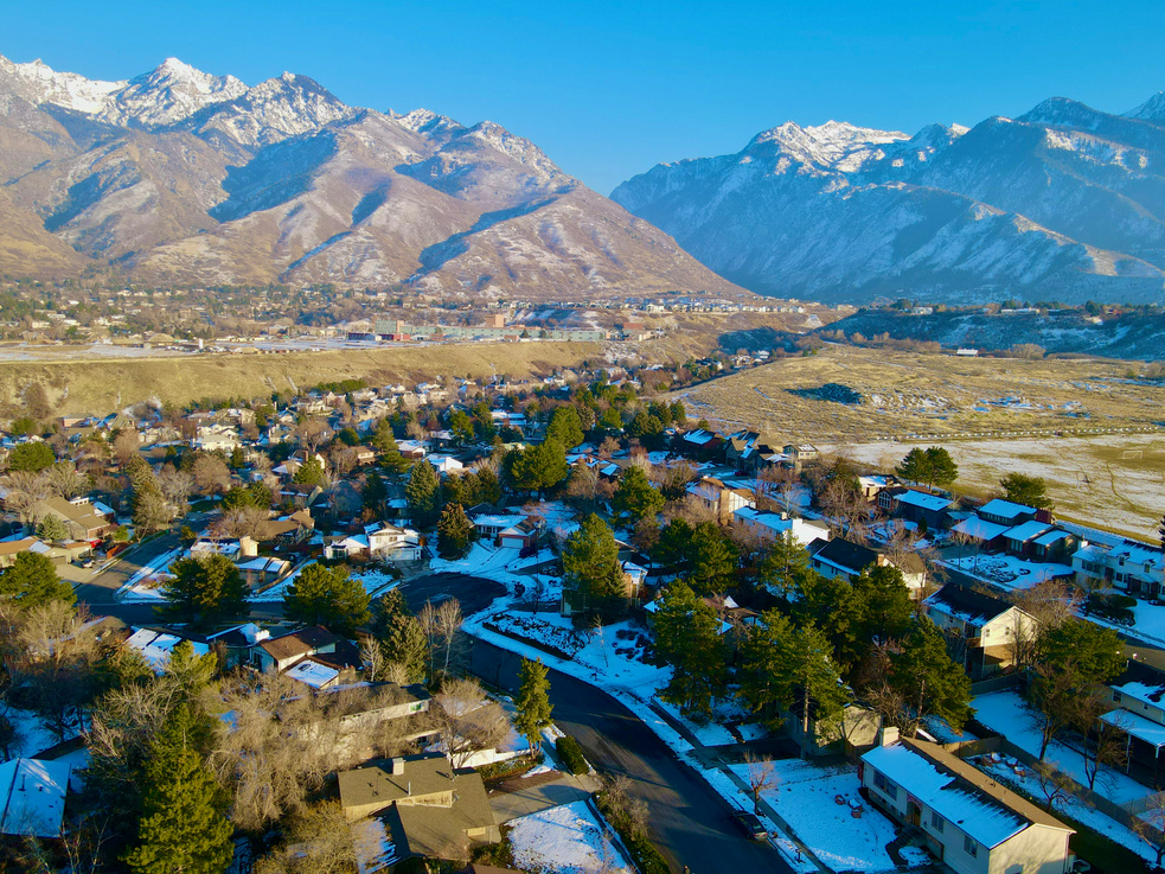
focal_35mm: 25
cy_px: 438
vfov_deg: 54.9
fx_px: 841
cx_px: 569
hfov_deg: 69.4
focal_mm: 4.5
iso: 100
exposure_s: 1/250
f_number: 2.8
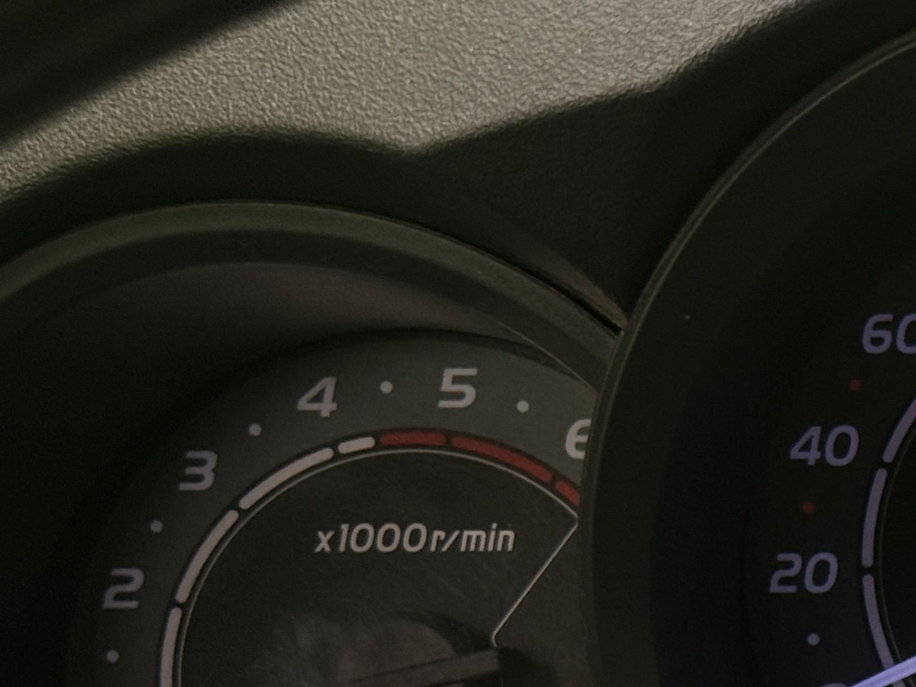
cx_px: 1153
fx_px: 3519
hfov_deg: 14.3
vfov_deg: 11.1
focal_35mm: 133
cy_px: 588
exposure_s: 1/50
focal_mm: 6.76
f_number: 1.78
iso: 250
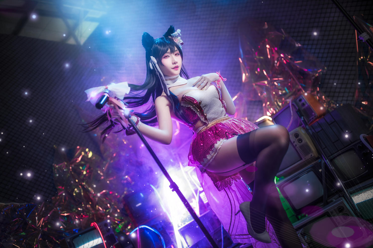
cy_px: 124
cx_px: 186
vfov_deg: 37.9
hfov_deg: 54.4
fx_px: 363
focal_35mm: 35
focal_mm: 35
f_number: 1.4
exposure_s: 1/250
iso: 1600
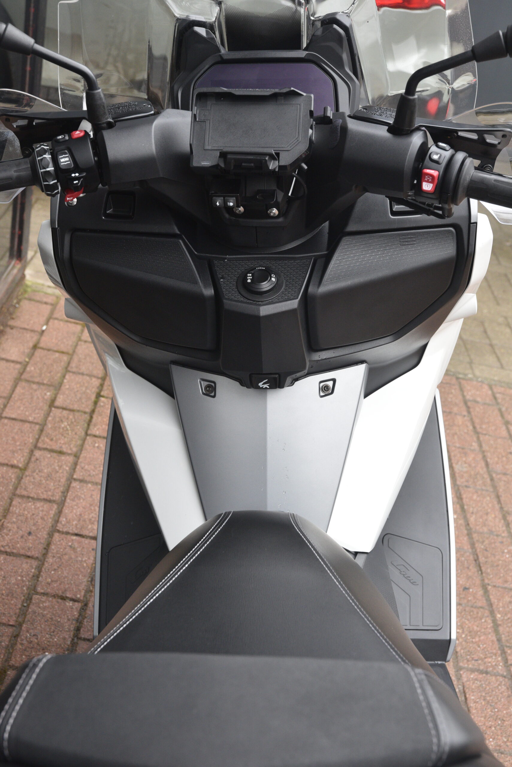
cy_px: 384
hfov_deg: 24.6
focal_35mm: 55
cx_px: 256
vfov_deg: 36.2
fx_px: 1172
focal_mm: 55
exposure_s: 1/250
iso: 2000
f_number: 8
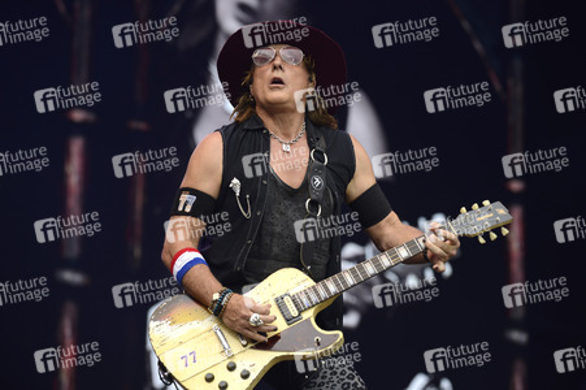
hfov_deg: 13.7
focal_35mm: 150
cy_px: 195
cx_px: 293
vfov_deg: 9.1
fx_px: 2440
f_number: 5
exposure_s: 1/800
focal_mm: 150
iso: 320
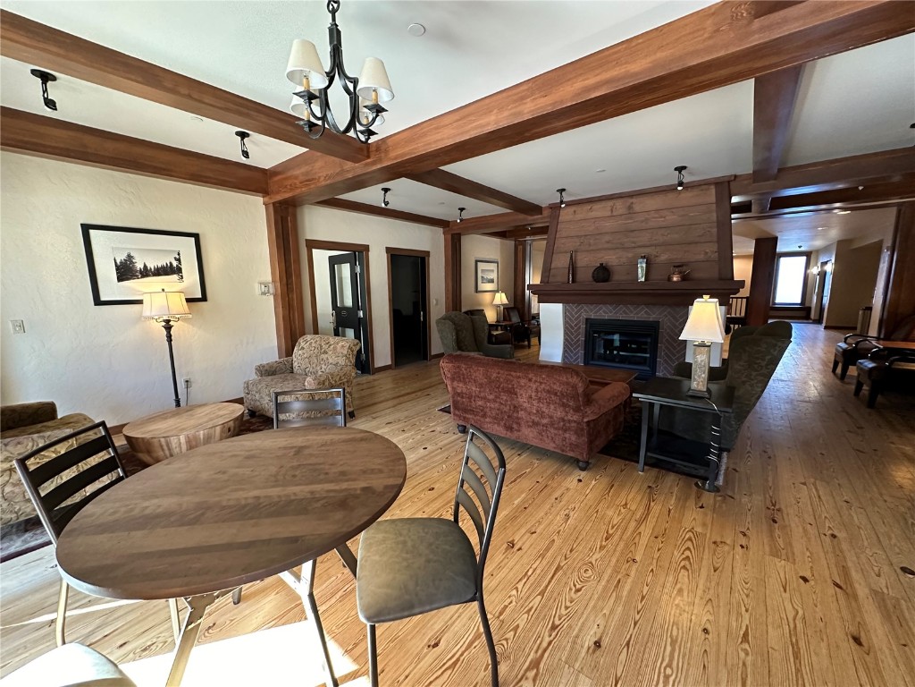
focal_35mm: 14
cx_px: 458
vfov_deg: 85.7
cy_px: 344
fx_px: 370
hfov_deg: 102.1
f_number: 2.2
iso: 400
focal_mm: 2.22
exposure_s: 1/60
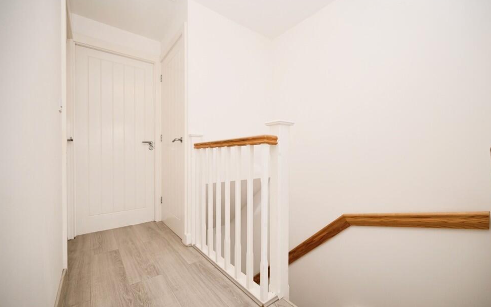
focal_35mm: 15
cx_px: 256
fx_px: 201
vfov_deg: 74.8
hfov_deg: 101.4
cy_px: 158
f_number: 4
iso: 560
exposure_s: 1/60
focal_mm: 14
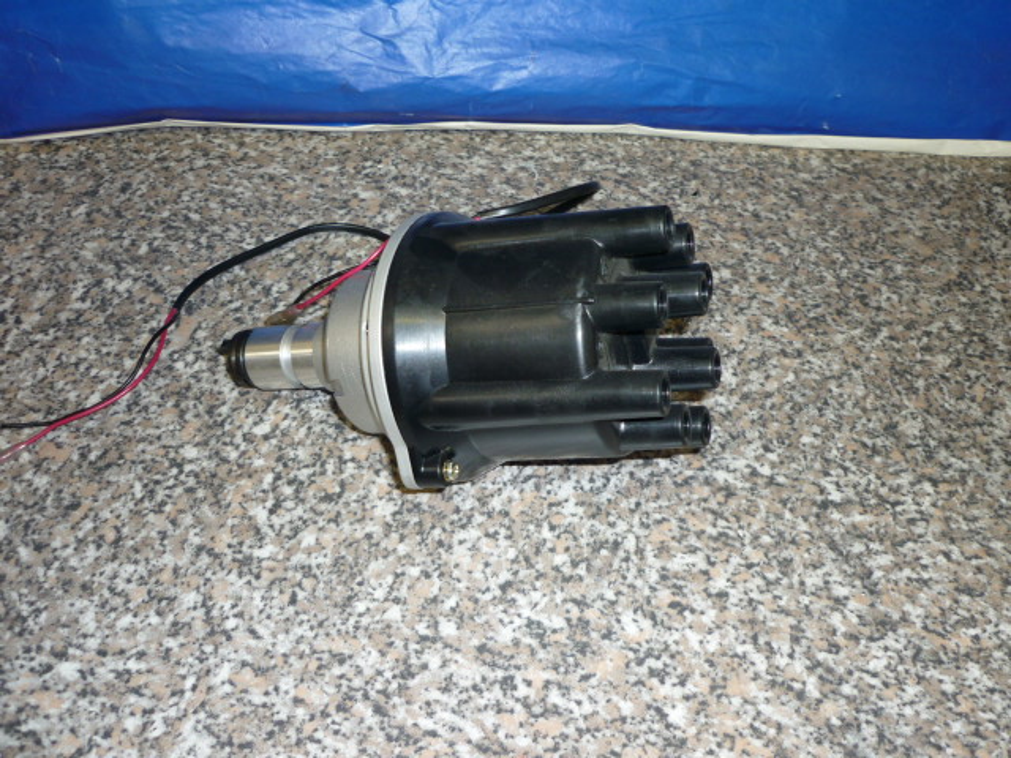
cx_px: 506
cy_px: 379
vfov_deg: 42.9
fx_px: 964
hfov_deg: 55.4
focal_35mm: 33
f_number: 2.8
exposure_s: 1/30
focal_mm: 5.5
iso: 100
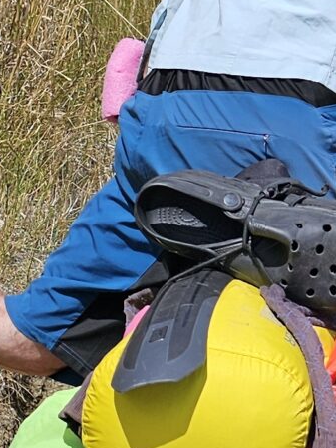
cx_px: 560
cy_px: 40
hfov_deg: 10.8
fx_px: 1695
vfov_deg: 14.9
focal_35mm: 131
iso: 10
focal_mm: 6.3
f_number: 1.7
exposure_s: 1/1663
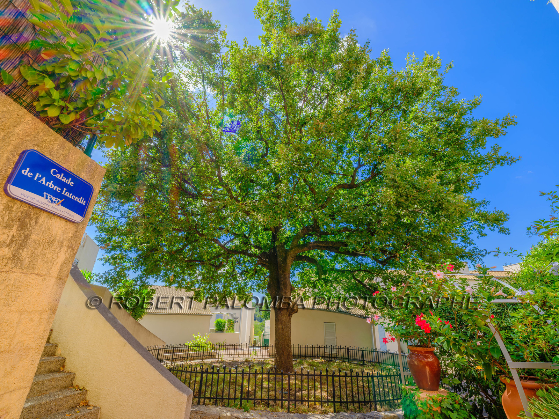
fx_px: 258
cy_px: 210
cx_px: 280
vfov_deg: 78.1
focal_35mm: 16
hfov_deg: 94.5
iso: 320
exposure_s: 1/25
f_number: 16
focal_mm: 20
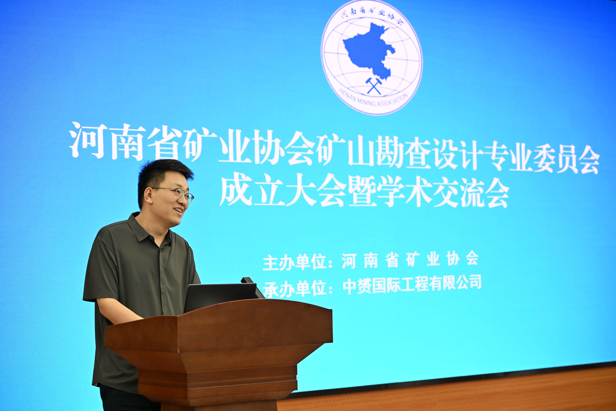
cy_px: 206
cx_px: 308
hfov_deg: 27.7
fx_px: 1249
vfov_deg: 18.7
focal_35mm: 73
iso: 400
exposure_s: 1/80
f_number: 4
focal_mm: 73
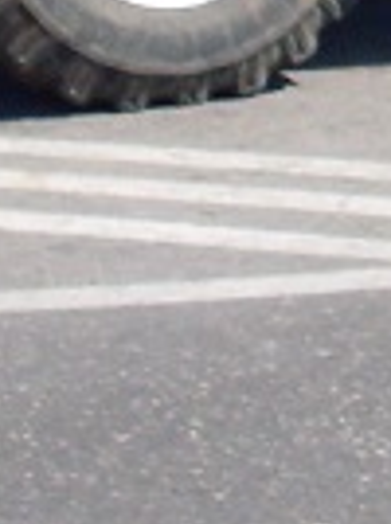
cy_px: -450
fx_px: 3430
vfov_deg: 8.4
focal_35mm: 227
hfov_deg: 6.2
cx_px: 927
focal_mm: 6.3
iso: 120
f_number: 8.4
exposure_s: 1/180
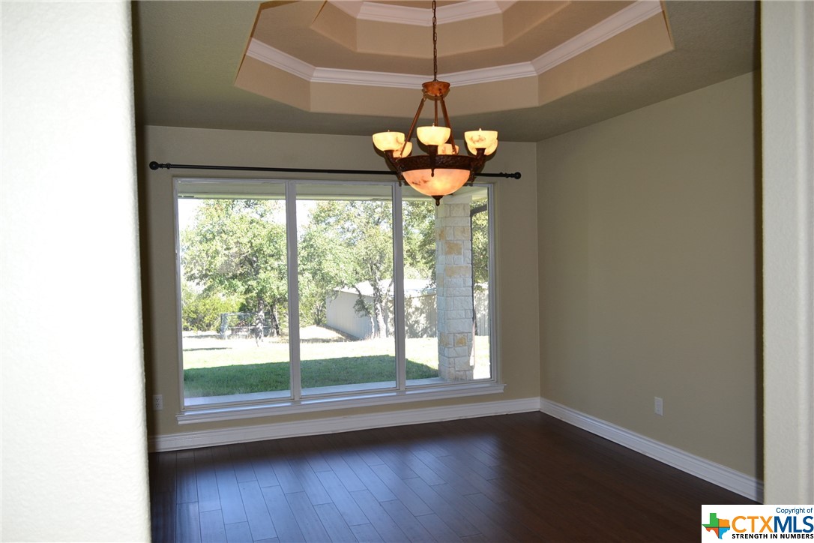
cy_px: 272
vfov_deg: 47.9
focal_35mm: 27
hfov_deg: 67.4
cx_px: 407
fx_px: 610
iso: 400
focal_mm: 18
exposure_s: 1/200
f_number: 5.6
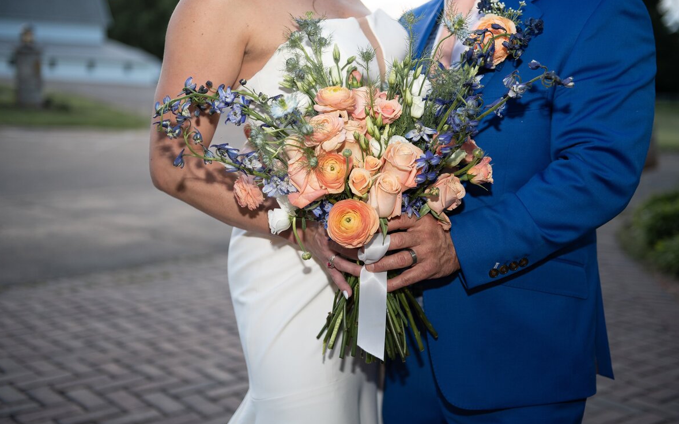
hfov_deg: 37.5
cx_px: 343
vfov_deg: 24.0
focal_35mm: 54
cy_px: 226
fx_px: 999
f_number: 2.8
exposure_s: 1/250
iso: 320
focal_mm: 52
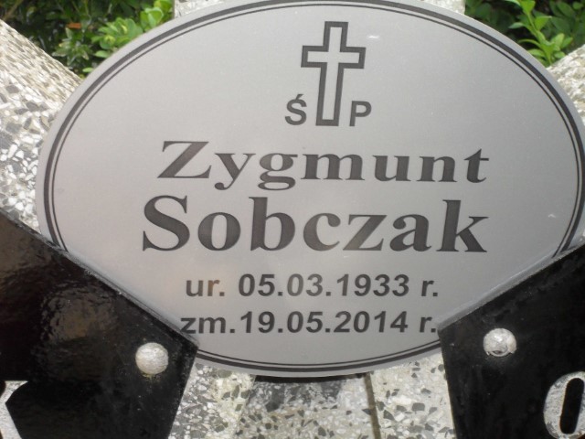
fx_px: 1774
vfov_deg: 14.1
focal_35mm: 105
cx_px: 292
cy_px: 220
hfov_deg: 18.7
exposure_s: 1/60
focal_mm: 18.9
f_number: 5.8
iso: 200
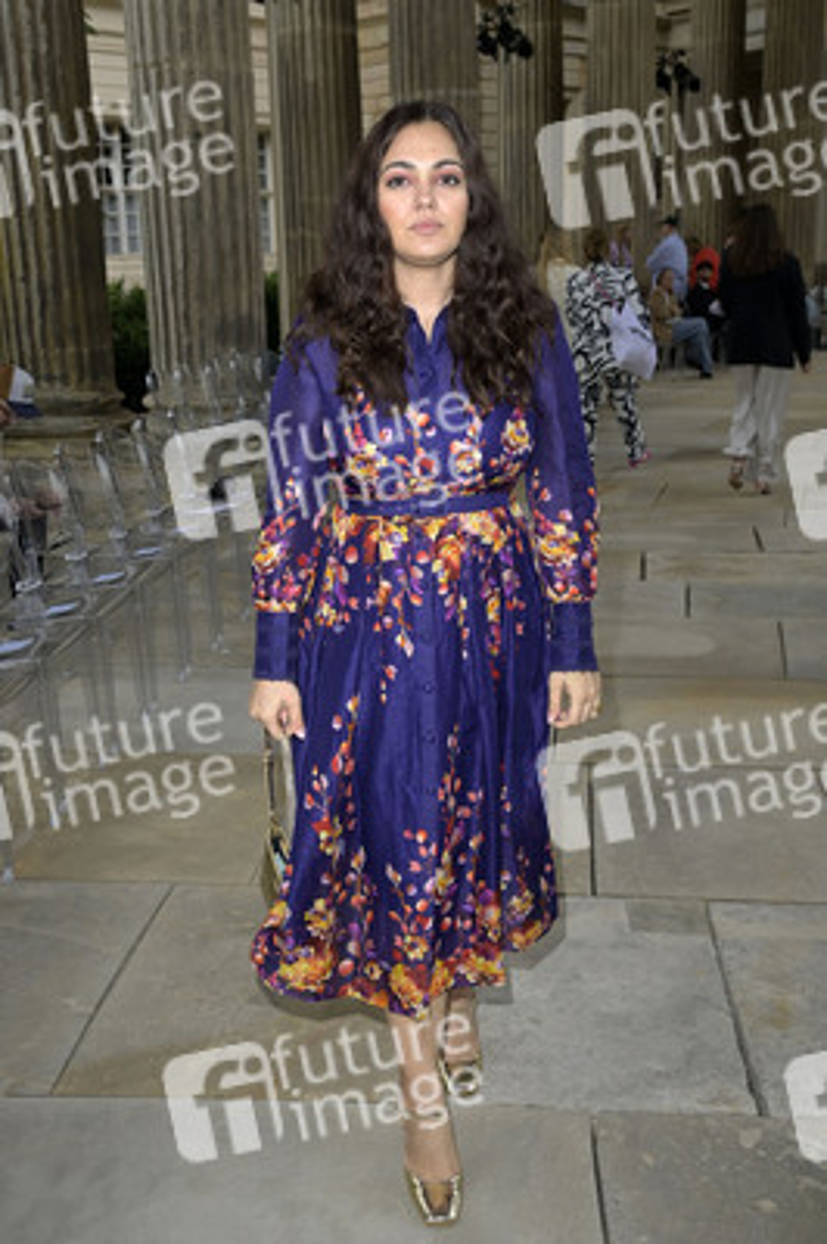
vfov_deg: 54.5
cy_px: 622
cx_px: 414
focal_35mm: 35
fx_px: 1208
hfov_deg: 37.8
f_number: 5.6
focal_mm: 35
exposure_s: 1/160
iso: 500
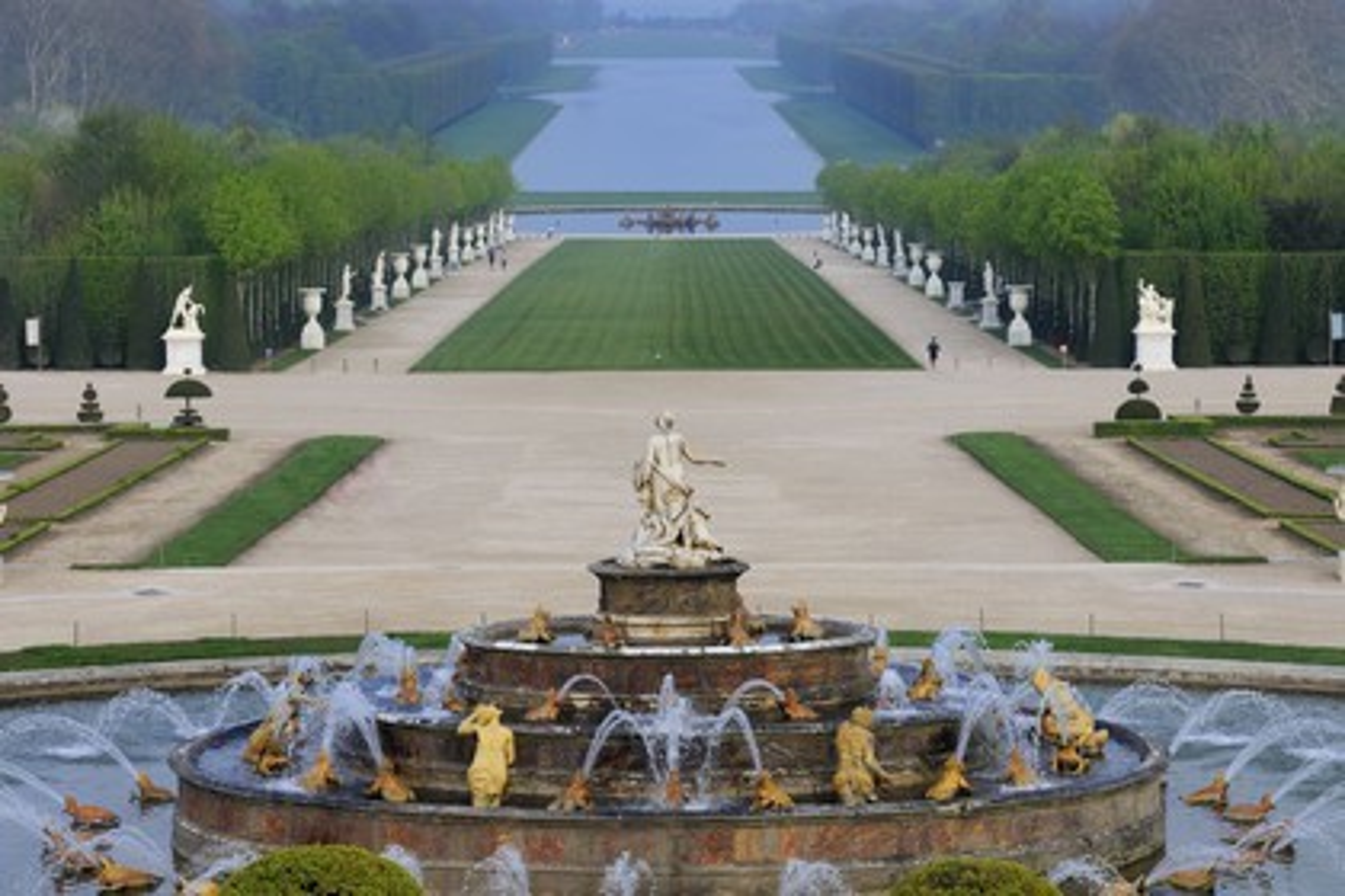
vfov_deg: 11.8
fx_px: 4334
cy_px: 448
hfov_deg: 17.6
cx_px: 672
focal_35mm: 116
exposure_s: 1/160
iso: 200
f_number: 8
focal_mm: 116
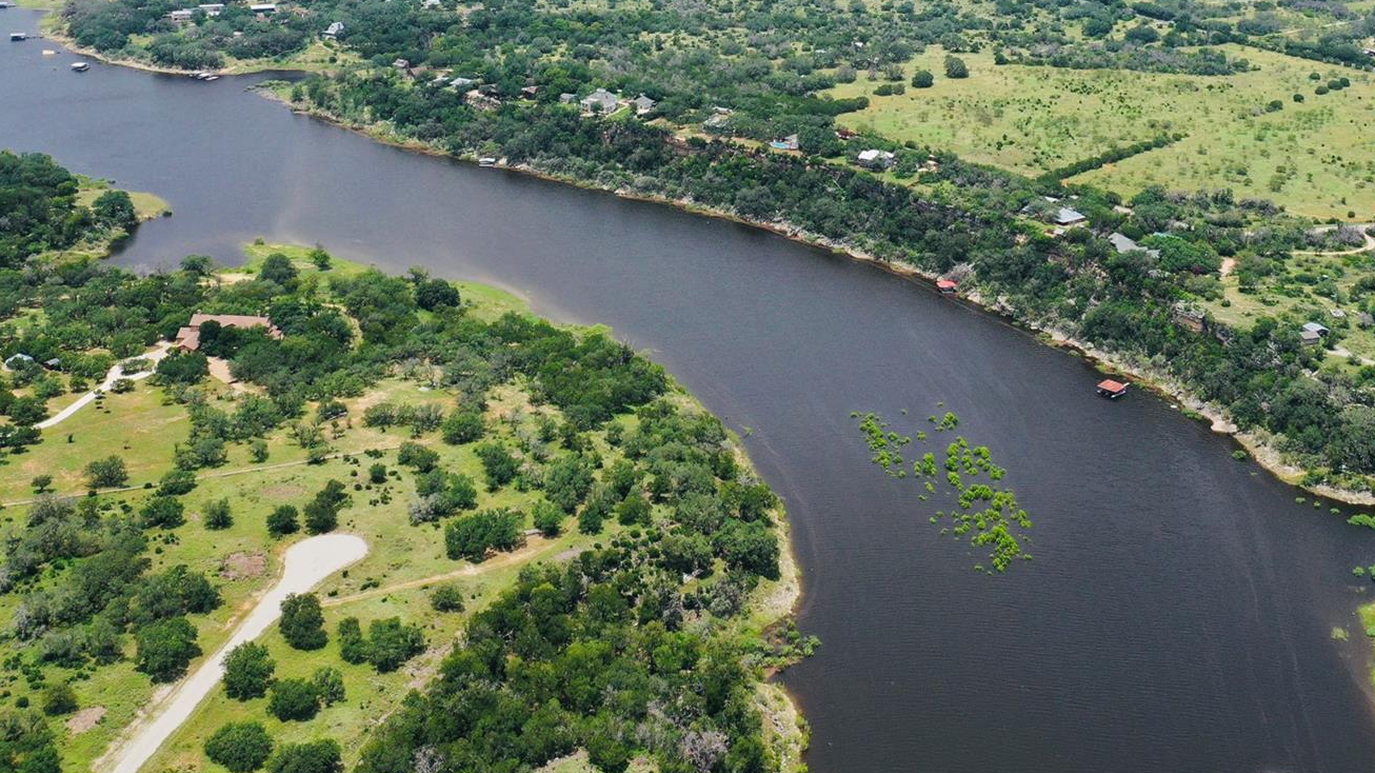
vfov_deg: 25.1
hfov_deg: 44.4
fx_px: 1677
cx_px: 824
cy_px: 65
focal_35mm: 46
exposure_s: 1/800
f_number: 5.6
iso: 100
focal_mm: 10.26
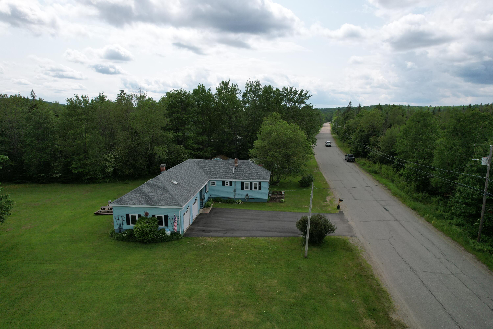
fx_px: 301
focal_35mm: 22
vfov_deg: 57.2
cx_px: 246
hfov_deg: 78.6
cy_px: 164
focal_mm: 8.38
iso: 100
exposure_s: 1/2500
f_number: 2.8
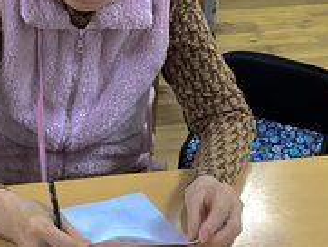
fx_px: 730
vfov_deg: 19.0
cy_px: 65
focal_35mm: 77
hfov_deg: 25.1
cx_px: 92
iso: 200
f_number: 2.4
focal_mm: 3.3
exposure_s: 1/60
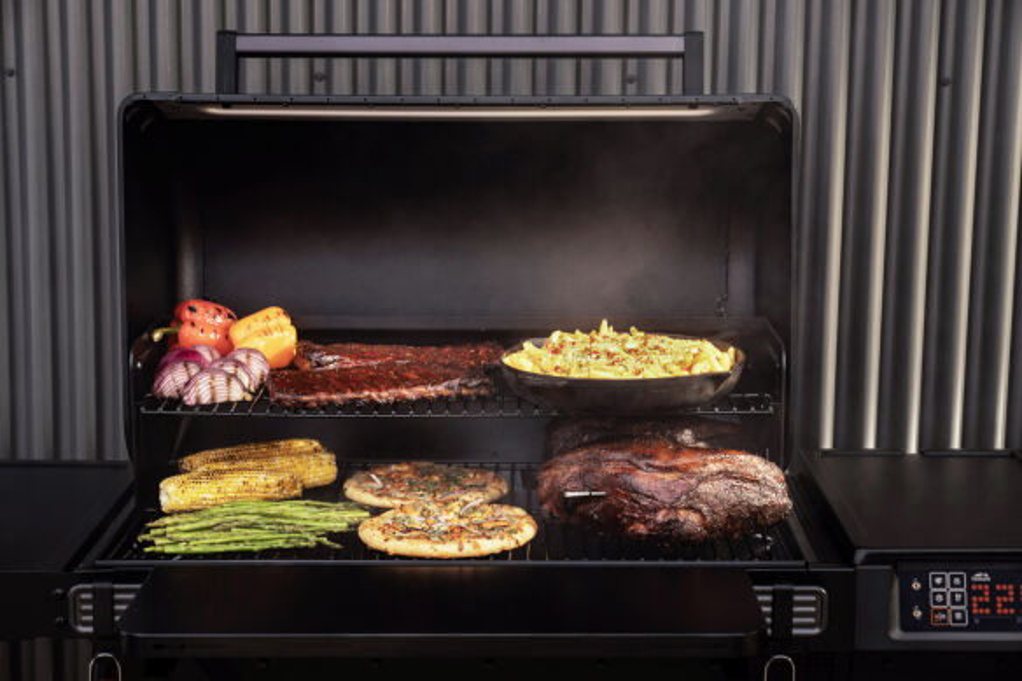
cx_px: 511
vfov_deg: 19.4
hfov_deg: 28.9
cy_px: 340
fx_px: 1987
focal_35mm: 70
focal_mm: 70
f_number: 5.6
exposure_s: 1/160
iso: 64
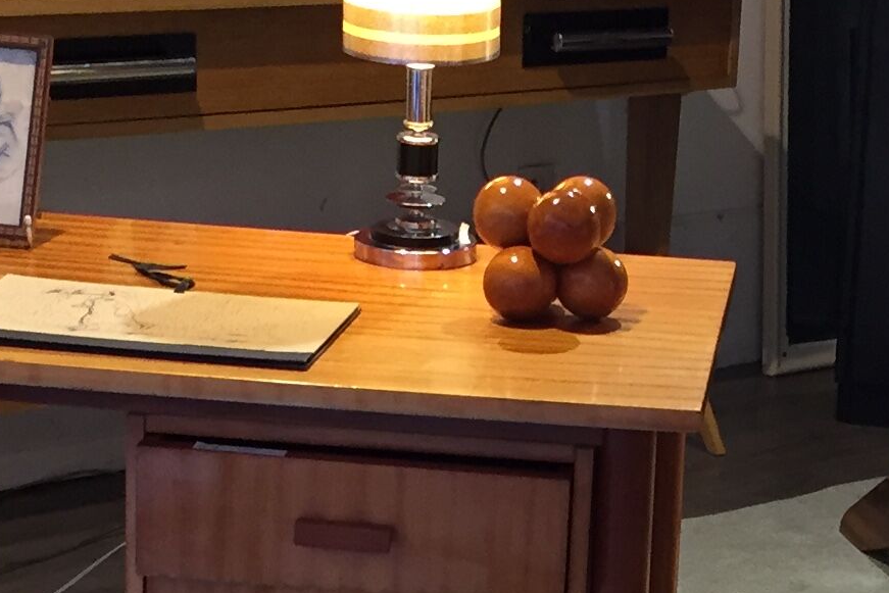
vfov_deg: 11.9
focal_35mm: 113
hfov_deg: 18.0
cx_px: 680
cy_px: 655
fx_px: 2791
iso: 64
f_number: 2.2
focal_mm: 4.15
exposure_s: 1/33
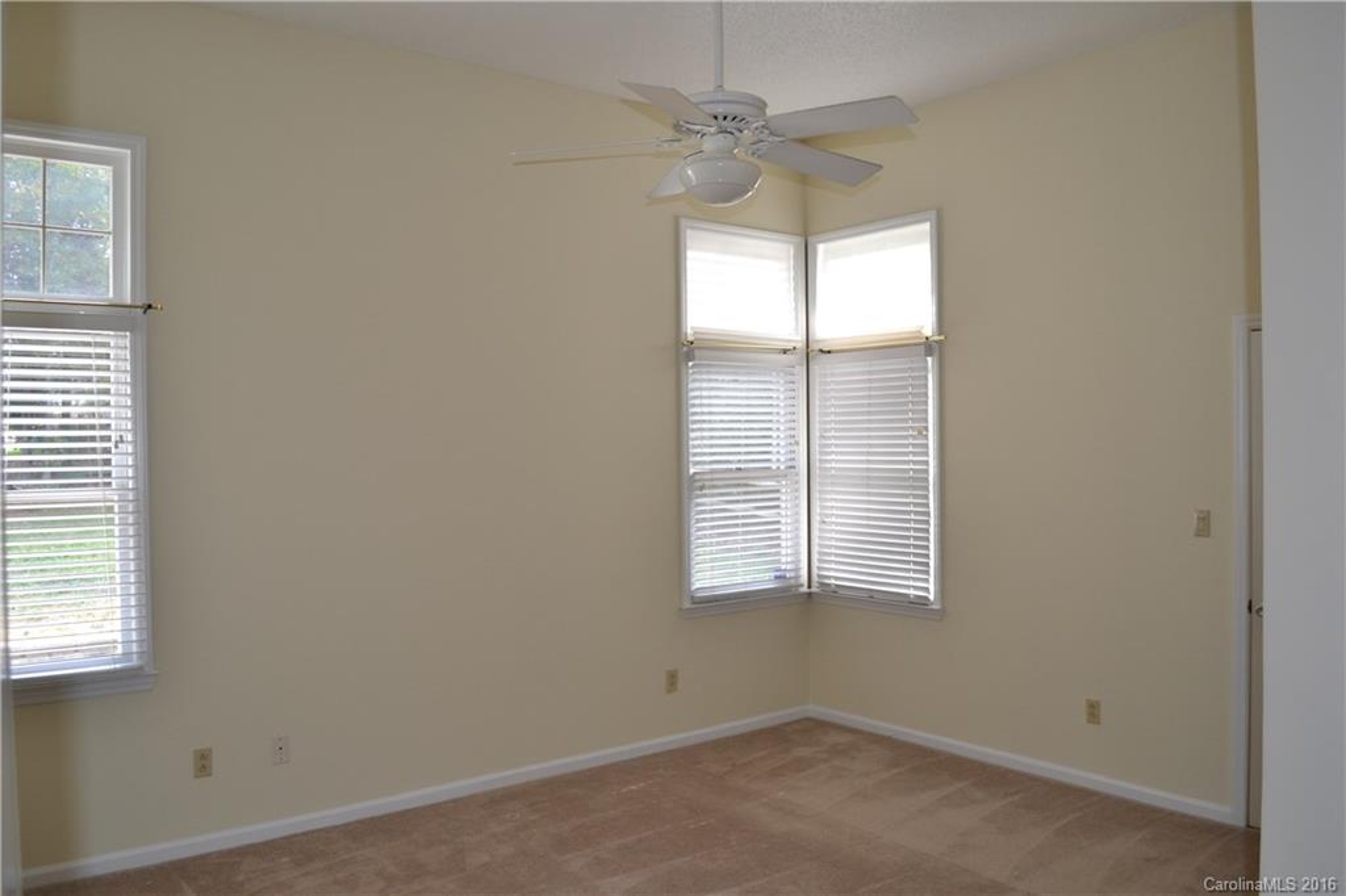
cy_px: 448
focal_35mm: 27
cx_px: 673
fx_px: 1009
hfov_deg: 67.4
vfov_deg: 47.9
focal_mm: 18
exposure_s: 1/60
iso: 400
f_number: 3.5
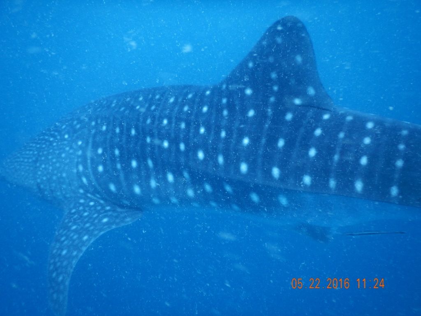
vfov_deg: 56.8
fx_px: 292
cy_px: 158
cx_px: 210
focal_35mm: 24
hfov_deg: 71.6
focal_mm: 4.3
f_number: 2.8
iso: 125
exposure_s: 1/250
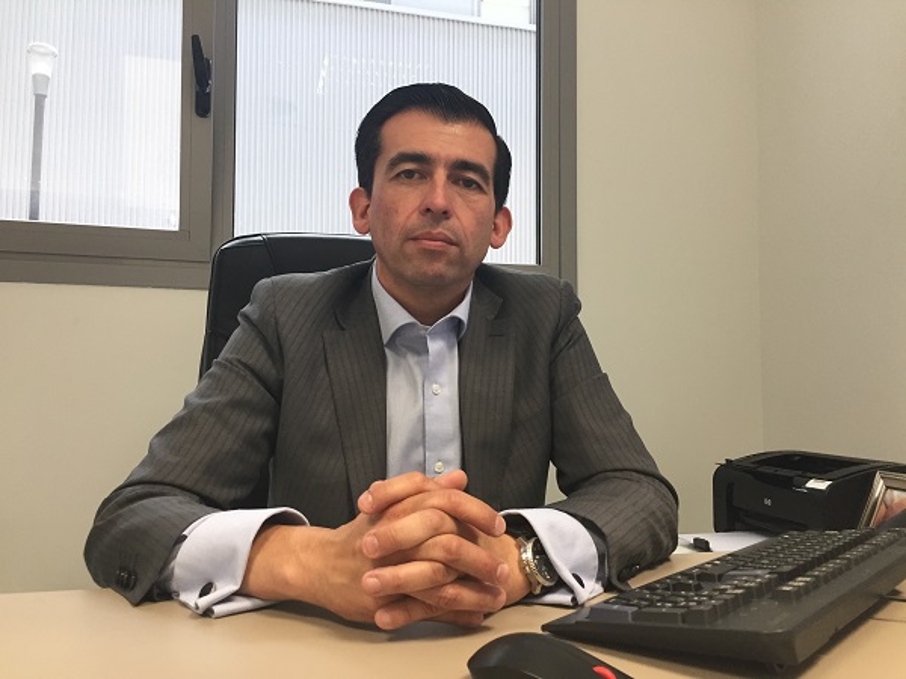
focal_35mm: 29
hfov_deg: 61.7
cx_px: 453
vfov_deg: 48.2
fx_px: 759
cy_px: 340
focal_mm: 4.15
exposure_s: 1/33
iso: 80
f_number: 2.2
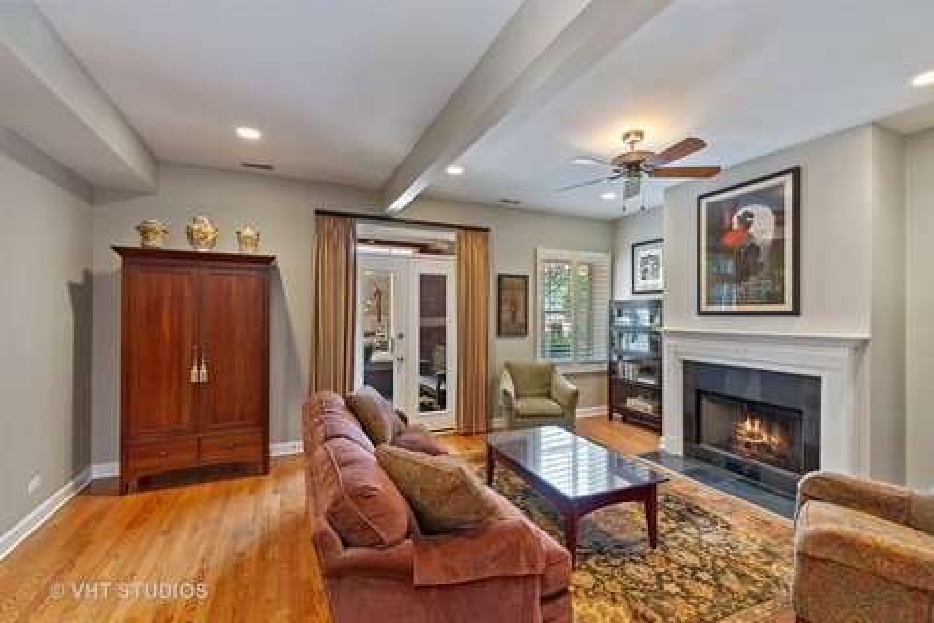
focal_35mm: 14
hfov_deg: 104.3
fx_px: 363
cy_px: 312
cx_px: 467
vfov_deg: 81.2
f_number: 9.5
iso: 200
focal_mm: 14
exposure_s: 1
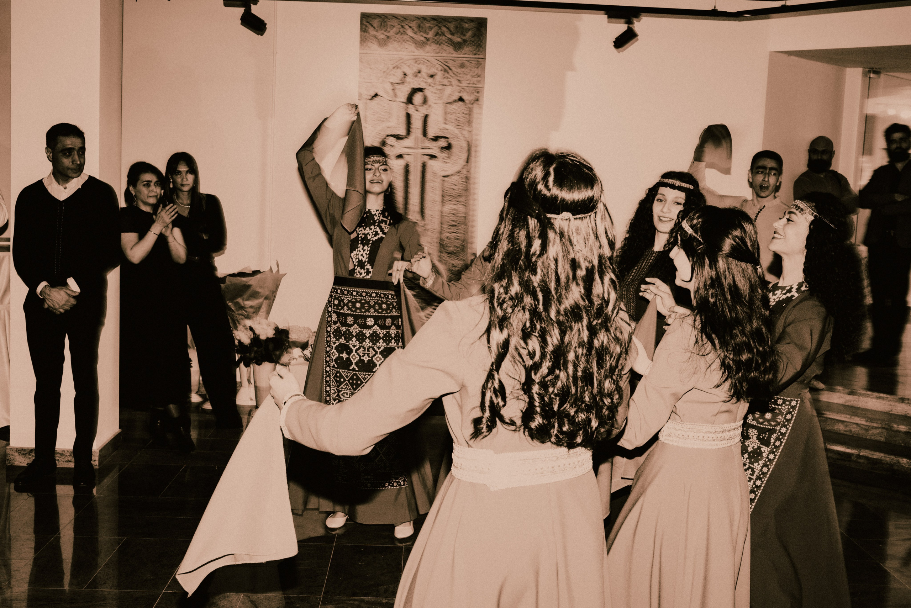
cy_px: 304
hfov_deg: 46.4
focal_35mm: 42
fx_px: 1063
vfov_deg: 31.9
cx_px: 456
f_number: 11
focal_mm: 42
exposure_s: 1/15
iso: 1600
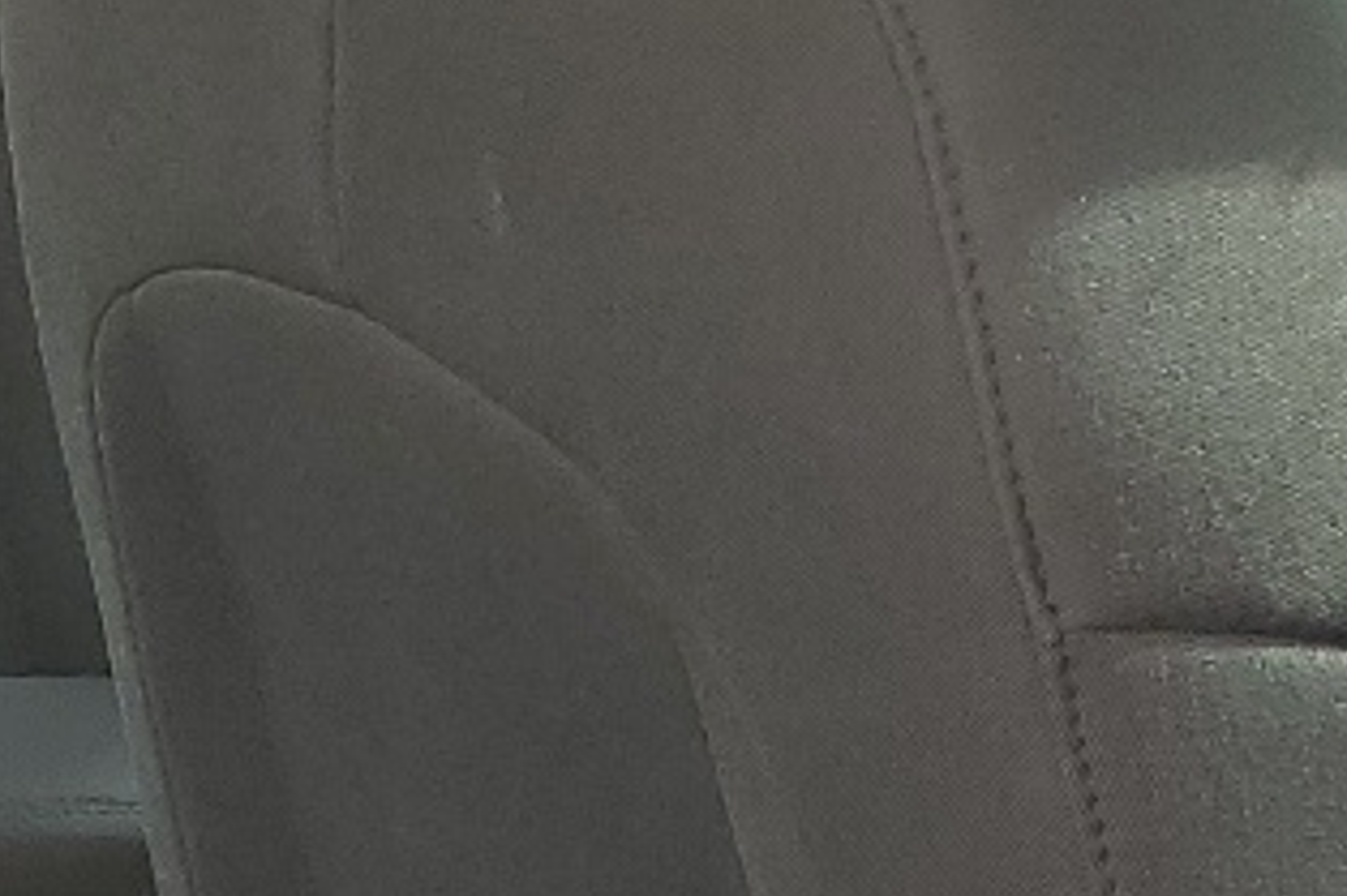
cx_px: -1553
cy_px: 810
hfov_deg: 12.6
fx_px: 5161
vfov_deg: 9.9
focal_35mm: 138
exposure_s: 1/294
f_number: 1.5
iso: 50
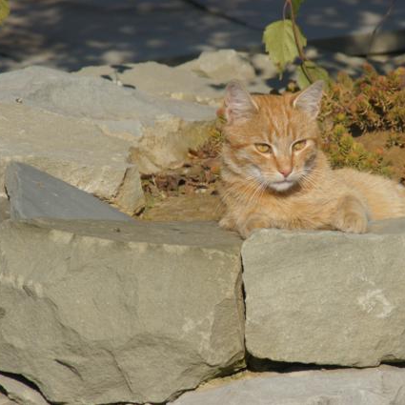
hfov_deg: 5.1
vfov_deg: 5.1
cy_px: 202
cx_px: 276
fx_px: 4580
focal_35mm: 346
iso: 200
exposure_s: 1/320
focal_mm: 180
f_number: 14
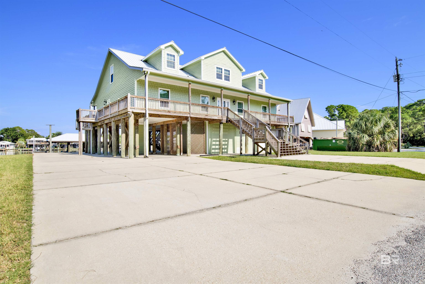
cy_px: 142
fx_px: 212
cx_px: 212
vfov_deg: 67.4
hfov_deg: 90.0
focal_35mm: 18
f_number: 11
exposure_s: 1/400
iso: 200
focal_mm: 18
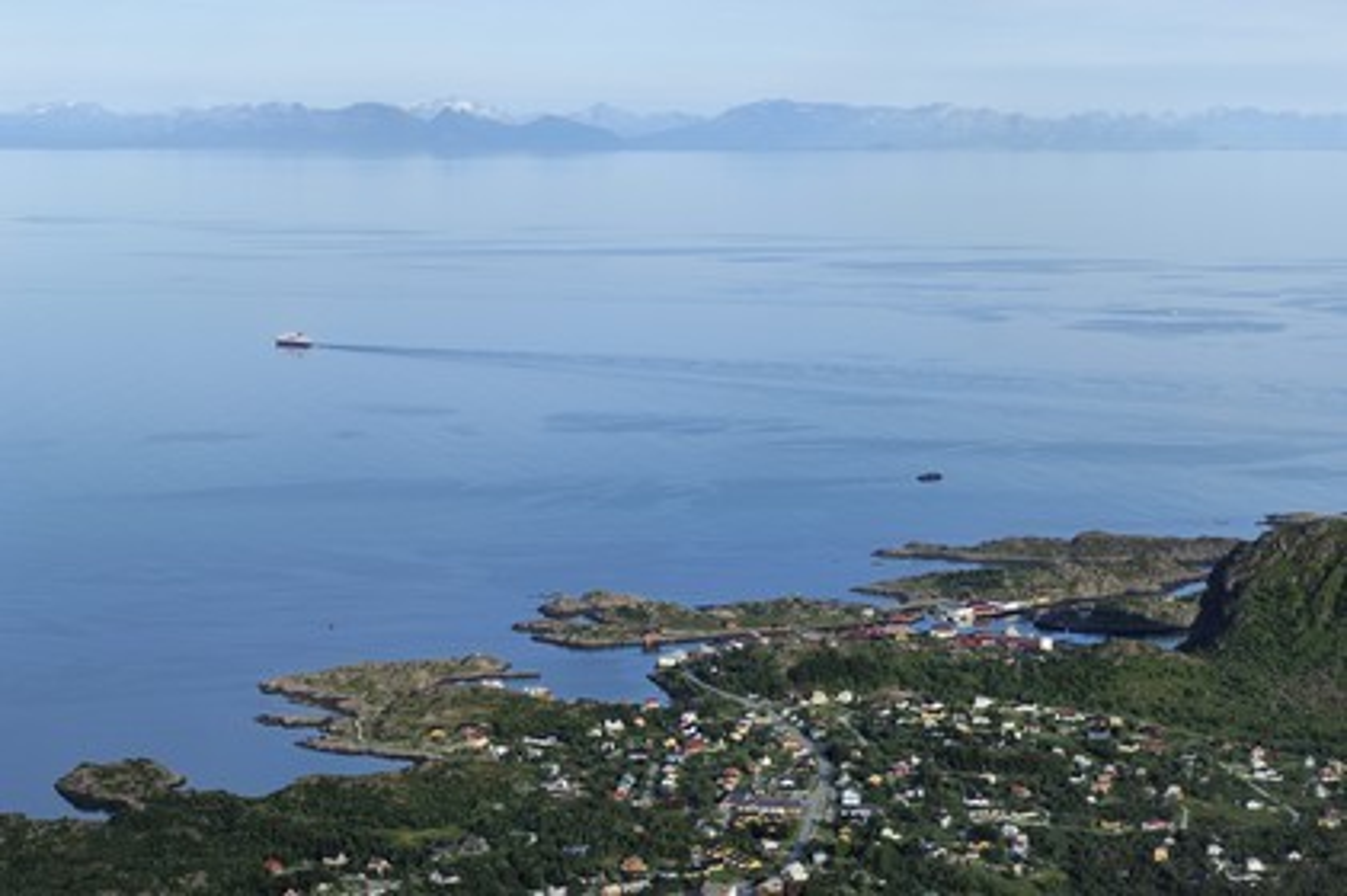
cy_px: 448
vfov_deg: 17.5
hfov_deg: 26.0
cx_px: 674
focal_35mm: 78
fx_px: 2916
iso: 100
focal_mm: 52
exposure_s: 1/1250
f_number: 4
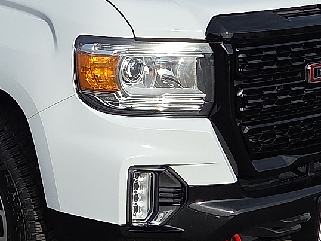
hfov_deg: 16.6
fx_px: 1075
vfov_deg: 12.7
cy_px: 43
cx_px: -14
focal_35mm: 116
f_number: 1.8
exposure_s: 1/10000
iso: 78
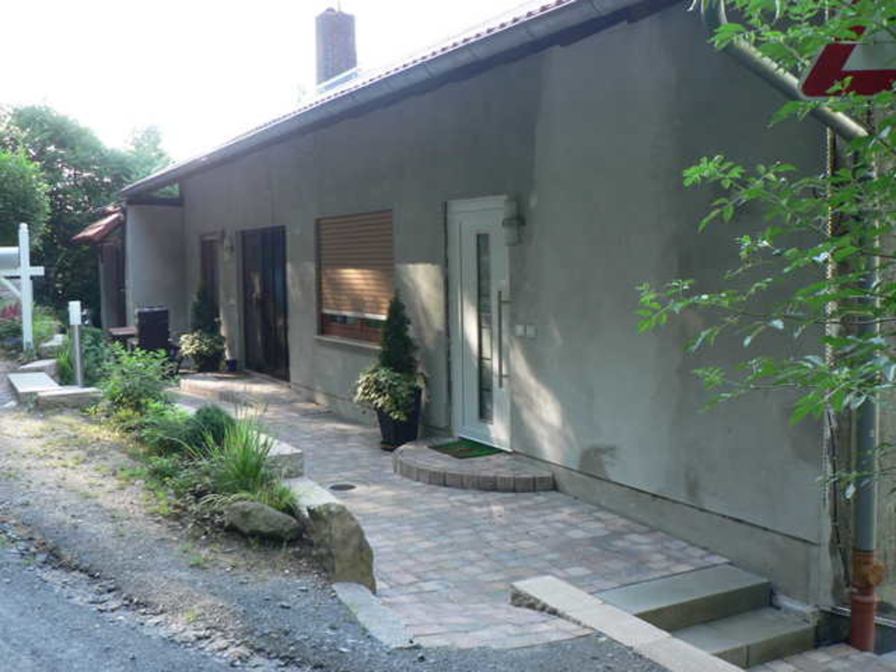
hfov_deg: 51.4
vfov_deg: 39.7
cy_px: 336
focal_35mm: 36
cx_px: 448
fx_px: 932
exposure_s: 1/30
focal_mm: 6
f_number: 2.8
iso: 80
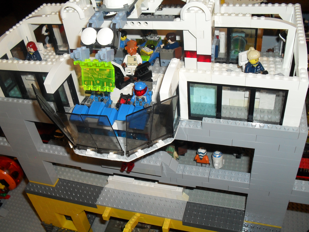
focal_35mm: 35
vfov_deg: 40.7
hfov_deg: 52.6
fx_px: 312
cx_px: 154
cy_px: 116
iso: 200
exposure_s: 1/45
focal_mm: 6.3
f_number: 3.2
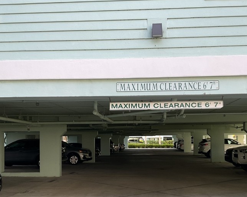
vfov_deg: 33.1
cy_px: 135
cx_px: 129
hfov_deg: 41.2
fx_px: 329
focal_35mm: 45
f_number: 1.8
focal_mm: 3
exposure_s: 1/149
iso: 16
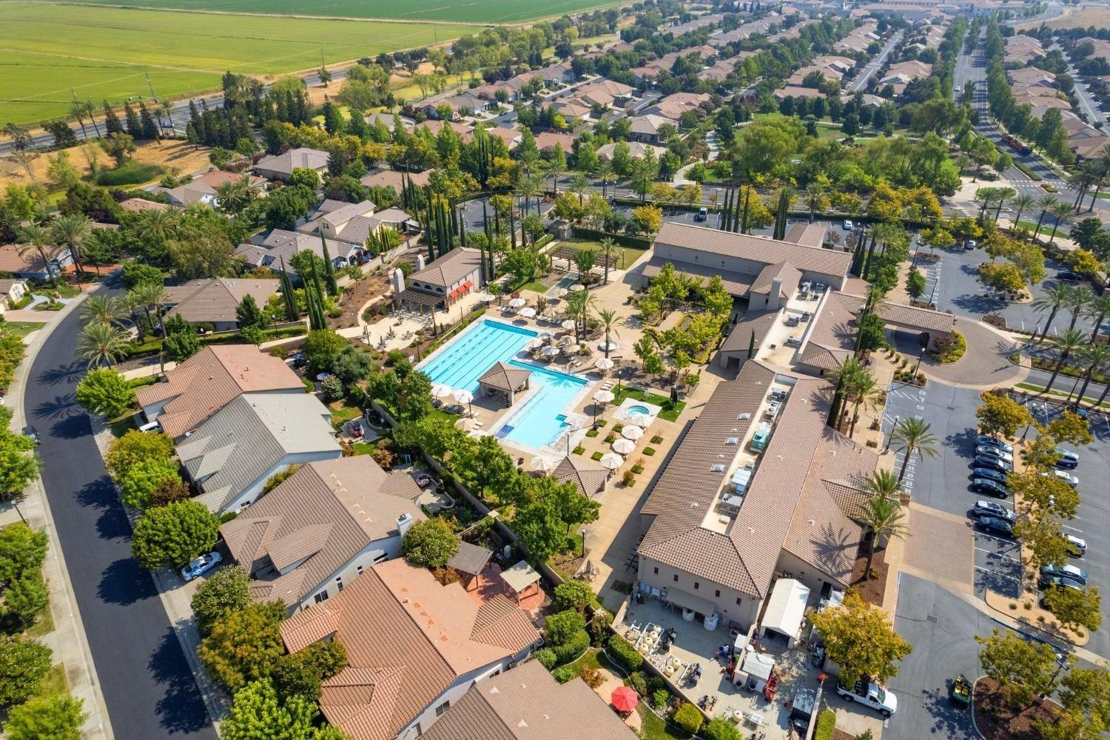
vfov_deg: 57.2
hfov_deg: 78.6
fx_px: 678
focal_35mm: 22
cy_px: 370
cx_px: 555
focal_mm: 8.38
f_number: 2.8
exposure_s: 1/5000
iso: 100
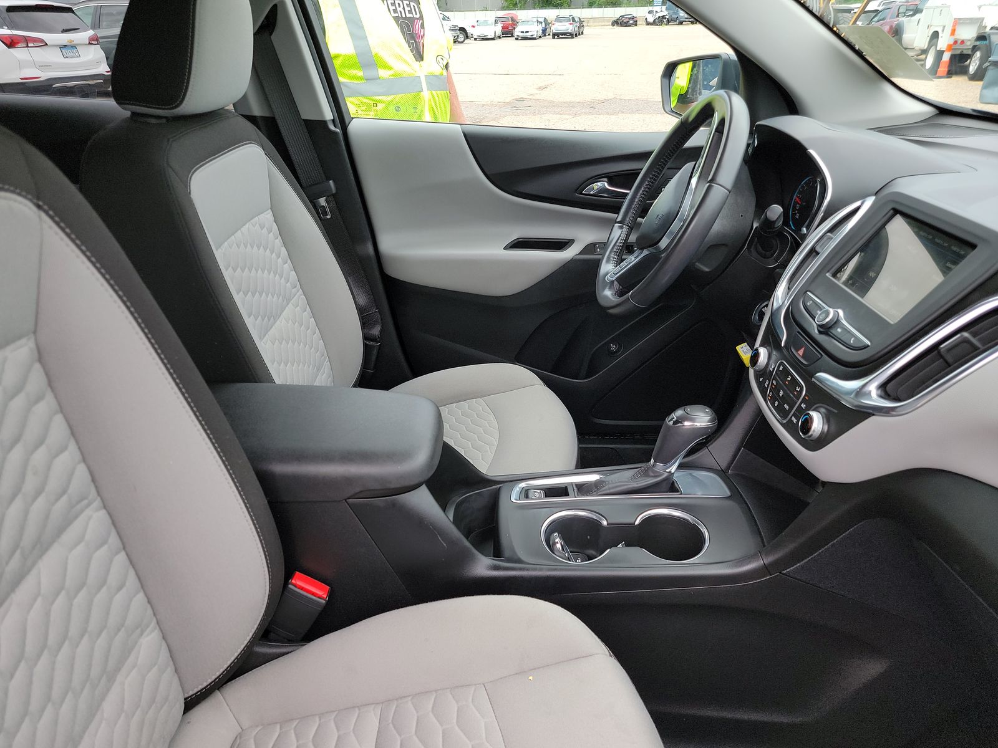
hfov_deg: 71.6
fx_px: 692
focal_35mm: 24
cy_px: 374
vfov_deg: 56.8
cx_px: 499
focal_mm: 6.7
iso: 70
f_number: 1.8
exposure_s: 1/119
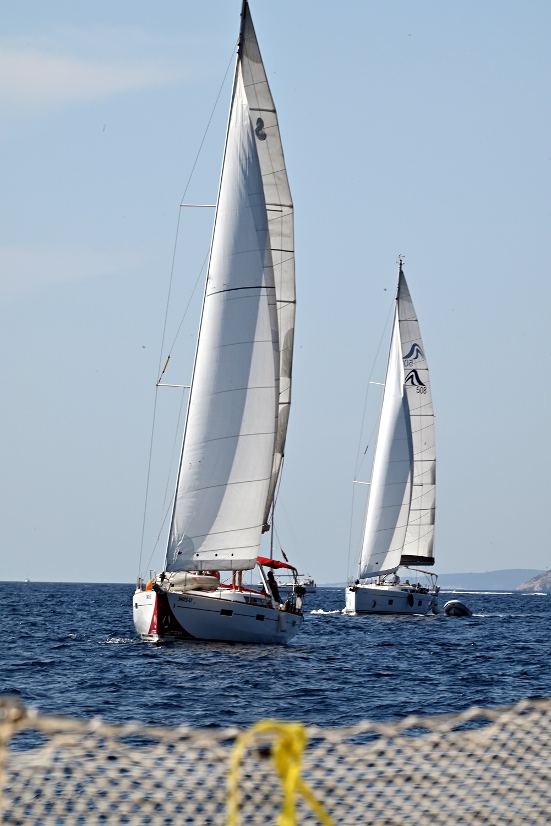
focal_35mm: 250
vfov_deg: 8.2
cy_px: 413
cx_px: 276
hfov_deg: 5.5
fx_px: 5735
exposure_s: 1/250
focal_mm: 250
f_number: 29
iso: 400
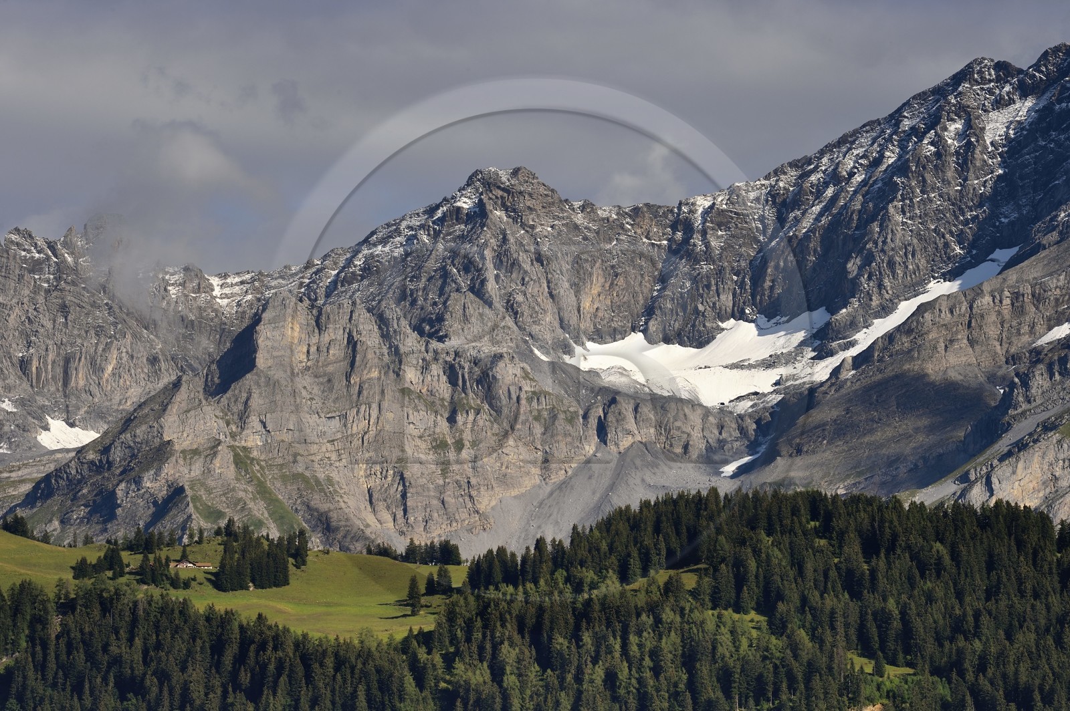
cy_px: 356
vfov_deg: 6.9
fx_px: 5939
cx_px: 535
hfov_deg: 10.3
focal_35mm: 200
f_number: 14
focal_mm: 200
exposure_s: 1/250
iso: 200
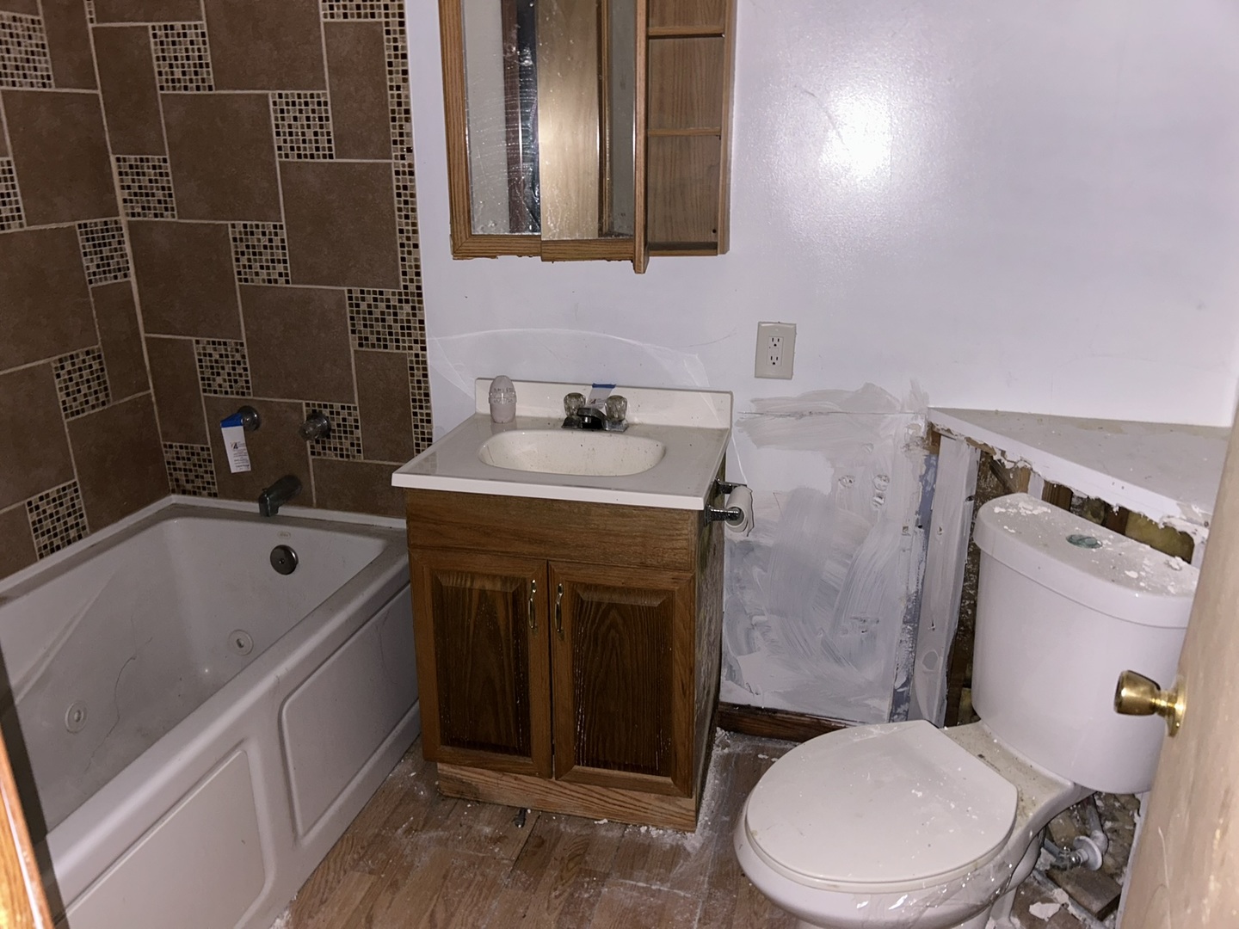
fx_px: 931
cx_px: 620
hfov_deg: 67.3
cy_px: 464
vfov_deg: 53.1
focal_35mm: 26
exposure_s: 1/4
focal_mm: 5.7
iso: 50
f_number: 1.5
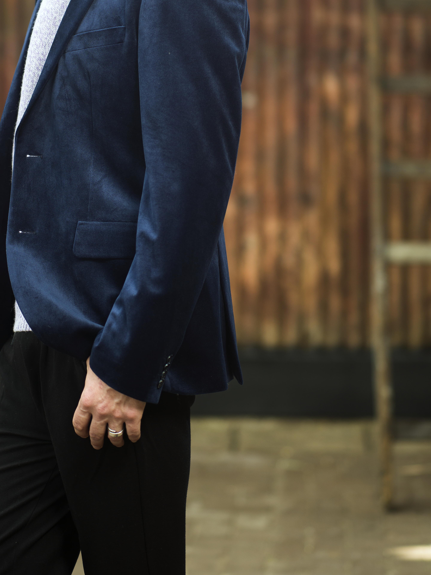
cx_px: 196
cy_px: 156
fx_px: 2209
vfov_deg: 14.8
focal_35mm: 133
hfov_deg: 11.1
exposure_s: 1/250
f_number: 1.9
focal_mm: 80
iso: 100
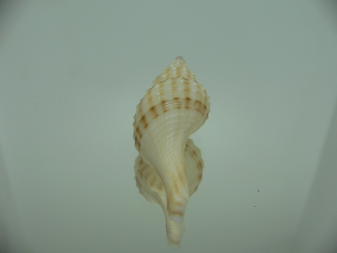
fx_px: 341
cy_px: 126
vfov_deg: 40.7
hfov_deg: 52.6
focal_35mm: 35
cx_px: 168
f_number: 2.8
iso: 80
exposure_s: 1/60
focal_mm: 4.6
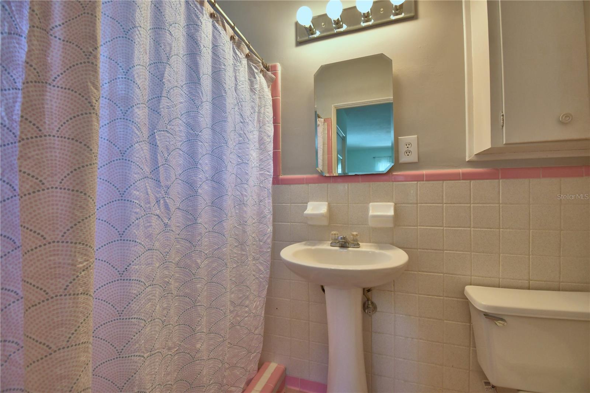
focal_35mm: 15
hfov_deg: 100.4
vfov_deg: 77.3
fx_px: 246
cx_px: 295
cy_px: 196
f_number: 4.5
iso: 400
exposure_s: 1/80
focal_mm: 10
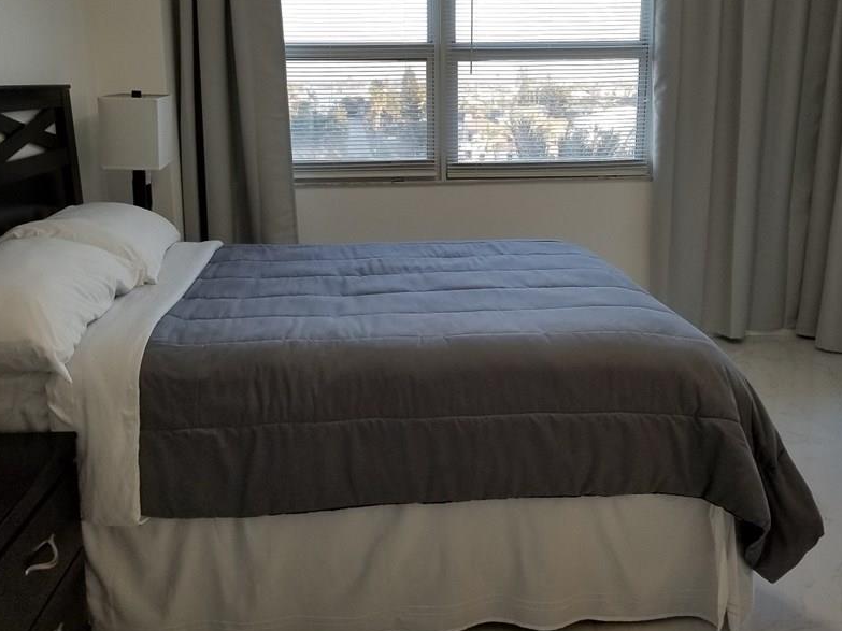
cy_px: 268
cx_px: 417
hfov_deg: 54.0
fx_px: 827
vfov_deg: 41.7
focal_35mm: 34
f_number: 1.7
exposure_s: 1/60
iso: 100
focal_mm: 4.3
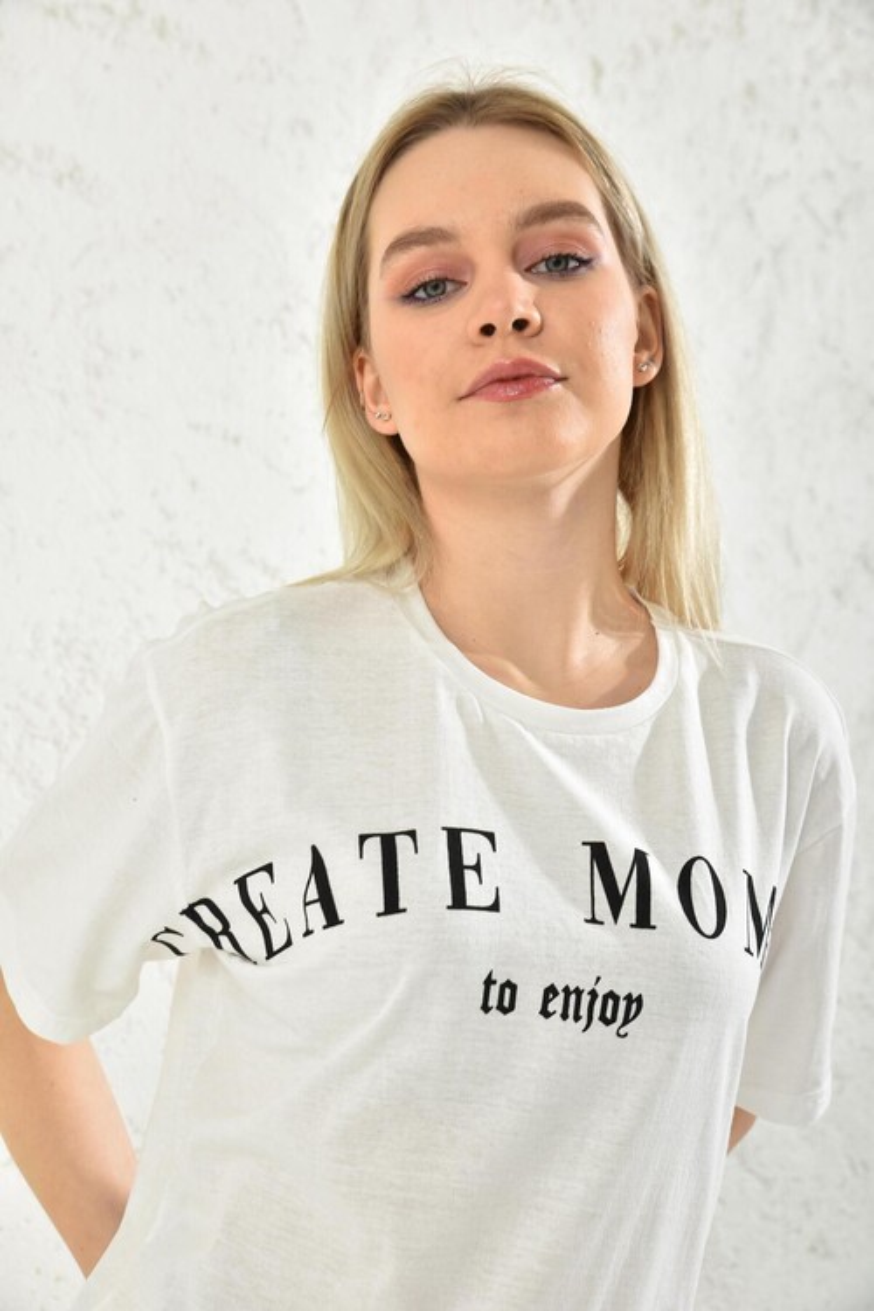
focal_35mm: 52
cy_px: 656
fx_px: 1894
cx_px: 437
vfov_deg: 38.2
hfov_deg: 26.0
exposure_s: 1/160
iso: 100
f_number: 7.1
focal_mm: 52
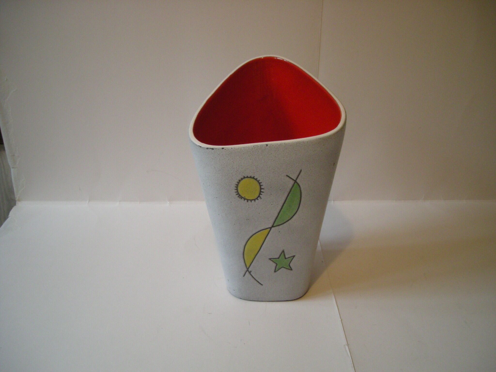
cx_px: 248
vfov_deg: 40.7
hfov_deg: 52.6
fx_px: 502
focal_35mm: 35
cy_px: 186
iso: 280
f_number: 2.8
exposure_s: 1/54.6
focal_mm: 5.7
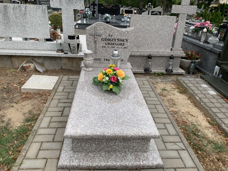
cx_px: 114
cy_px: 86
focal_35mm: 26
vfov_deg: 53.1
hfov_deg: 67.3
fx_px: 171
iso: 25
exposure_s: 1/1190
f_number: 1.8
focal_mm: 4.25
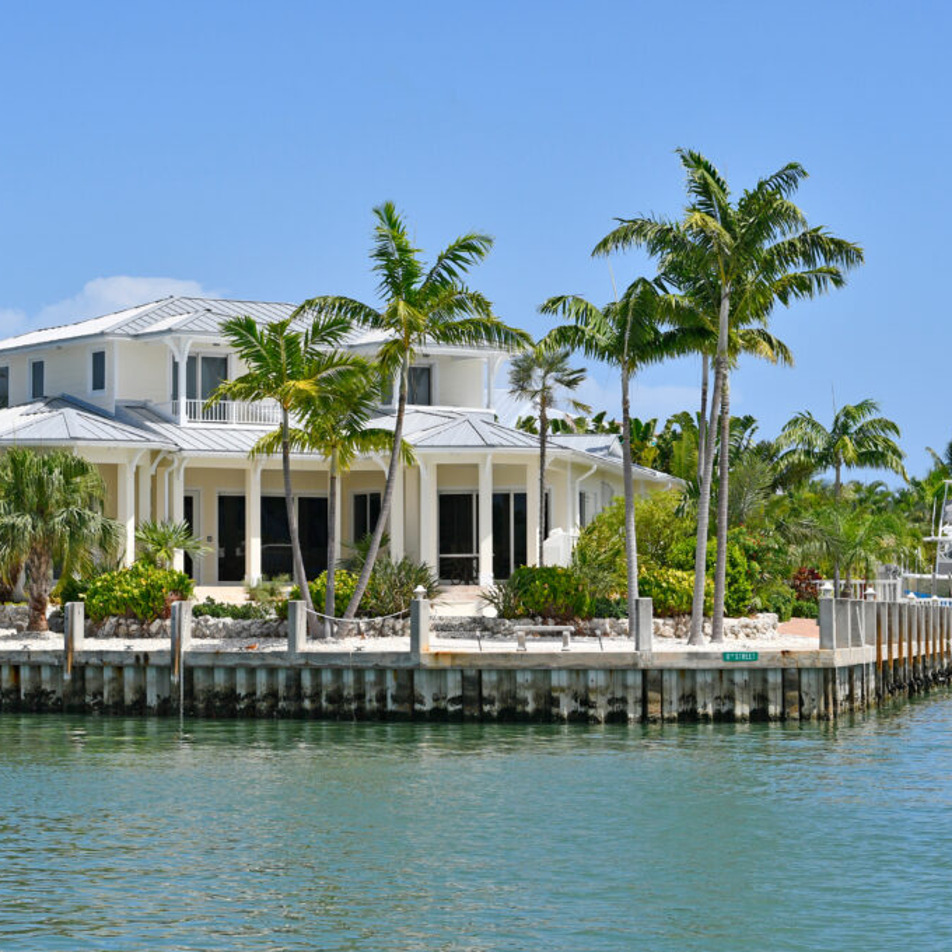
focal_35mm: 96
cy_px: 477
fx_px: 2987
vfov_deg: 18.1
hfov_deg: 18.1
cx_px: 451
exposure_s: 1/1250
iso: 200
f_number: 8
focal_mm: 50
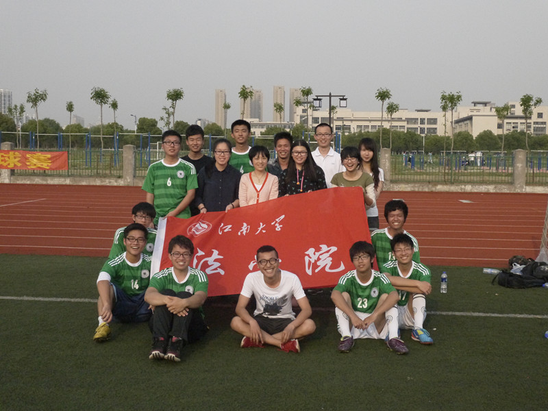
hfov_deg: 38.2
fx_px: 792
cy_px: 206
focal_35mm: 50
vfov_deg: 29.1
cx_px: 274
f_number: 11
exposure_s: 1/1600
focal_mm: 25
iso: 1600
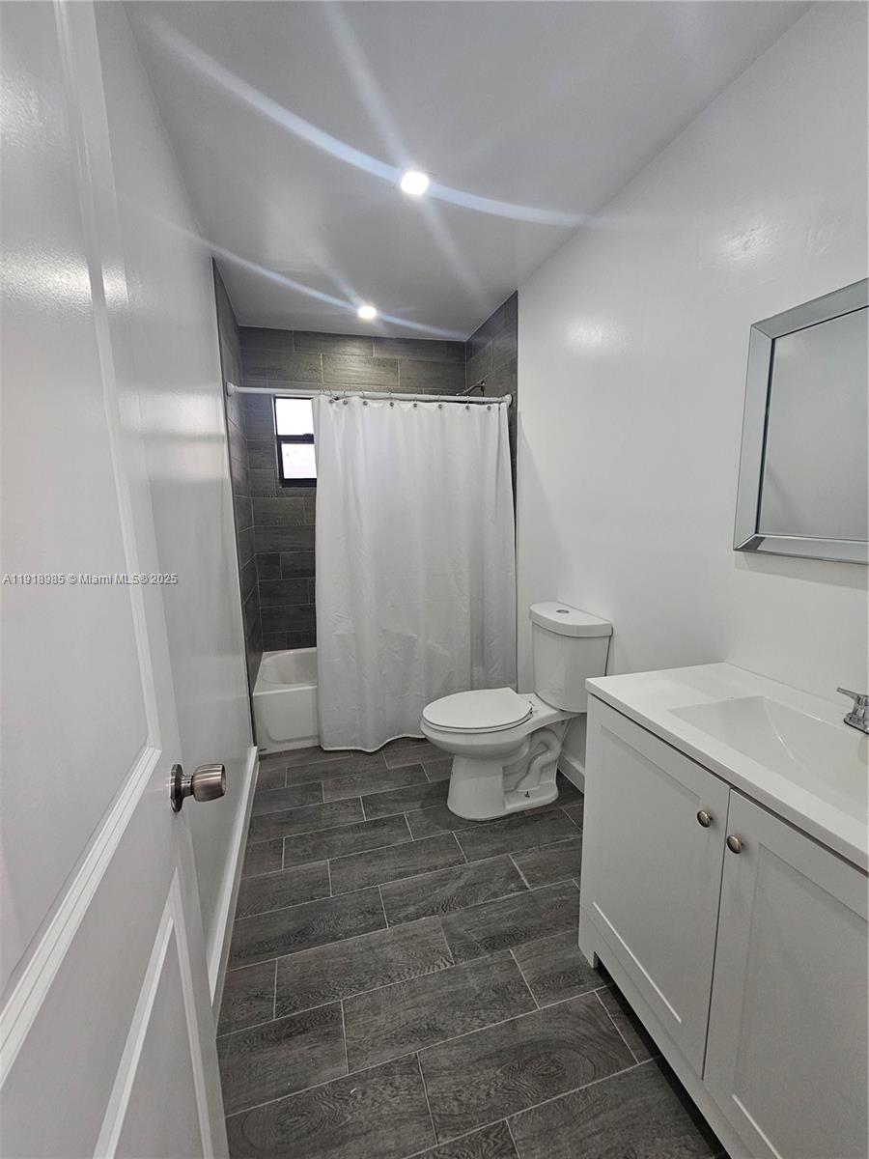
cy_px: 580
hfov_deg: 89.9
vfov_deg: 106.2
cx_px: 434
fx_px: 435
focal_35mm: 13
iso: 125
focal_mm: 2.2
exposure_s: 1/60
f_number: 2.2
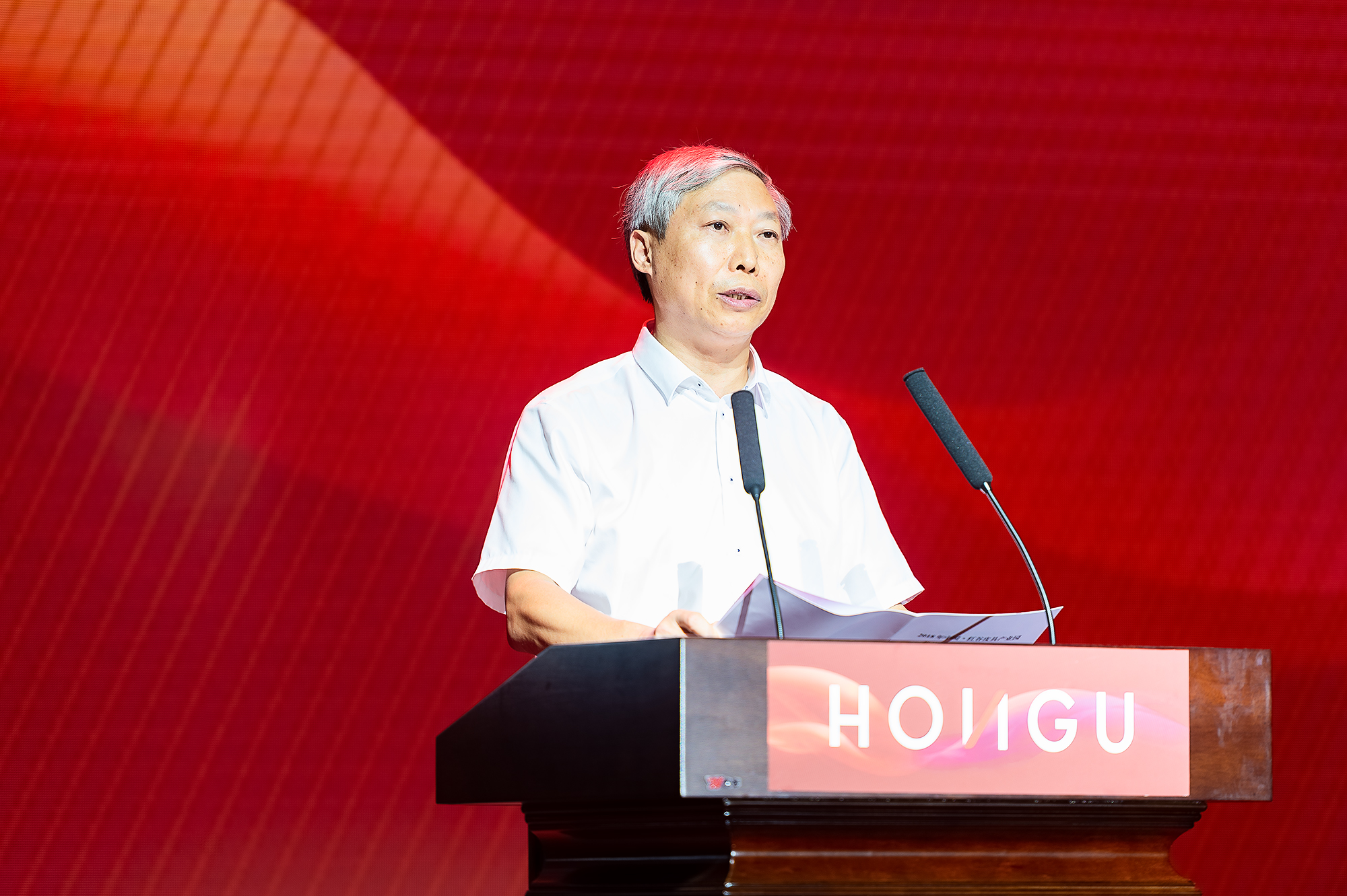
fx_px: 6357
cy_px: 448
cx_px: 674
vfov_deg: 8.1
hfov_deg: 12.1
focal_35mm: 170
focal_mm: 170
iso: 100
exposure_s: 1/80
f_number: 2.8
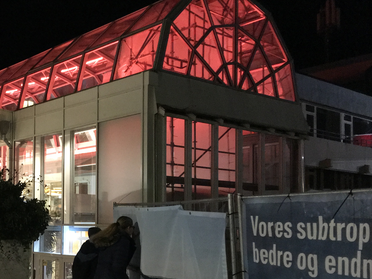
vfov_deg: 28.7
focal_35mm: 50
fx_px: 537
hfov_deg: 36.8
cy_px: 207
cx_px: 70
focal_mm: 4.15
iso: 400
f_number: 2.2
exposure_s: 1/4
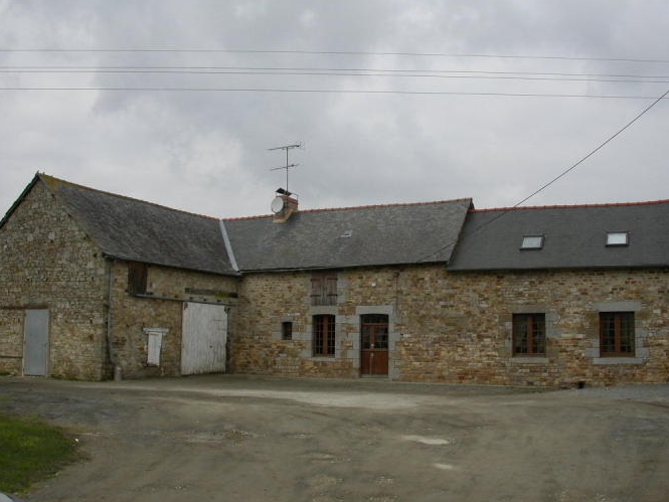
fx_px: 754
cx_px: 333
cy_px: 254
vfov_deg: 36.8
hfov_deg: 47.9
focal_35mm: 39
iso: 100
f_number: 7.5
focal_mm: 7.85
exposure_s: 1/315
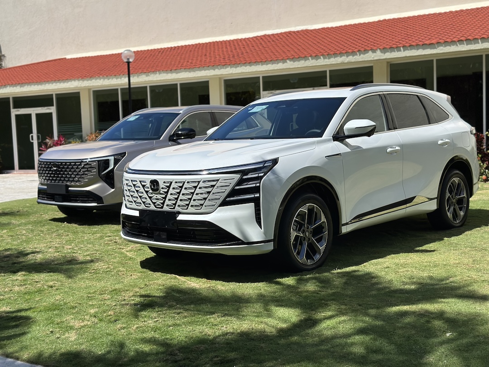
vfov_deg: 30.3
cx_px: 244
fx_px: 678
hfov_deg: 39.7
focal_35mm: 48
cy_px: 184
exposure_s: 1/8929
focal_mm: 6.86
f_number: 1.78
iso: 100
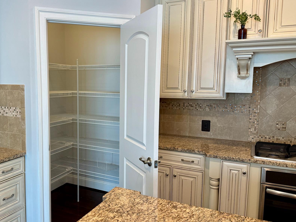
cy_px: 110
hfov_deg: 57.5
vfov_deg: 45.4
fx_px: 265
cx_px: 108
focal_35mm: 31
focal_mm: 6.86
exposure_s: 1/120
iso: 200
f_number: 1.78
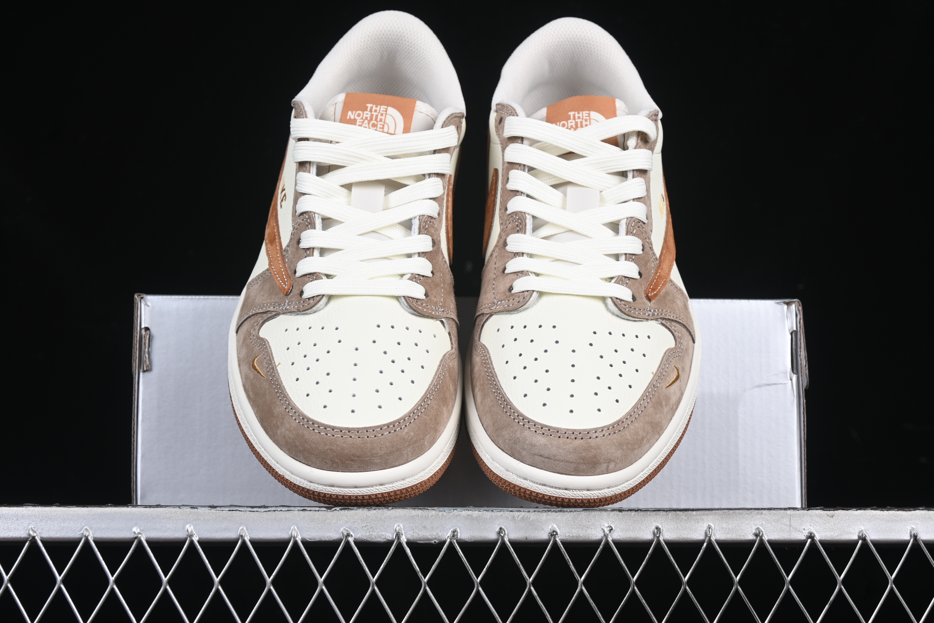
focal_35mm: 75
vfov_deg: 18.2
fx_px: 1946
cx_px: 467
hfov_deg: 27.0
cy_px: 312
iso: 160
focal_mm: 50
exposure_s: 1/80
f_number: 8
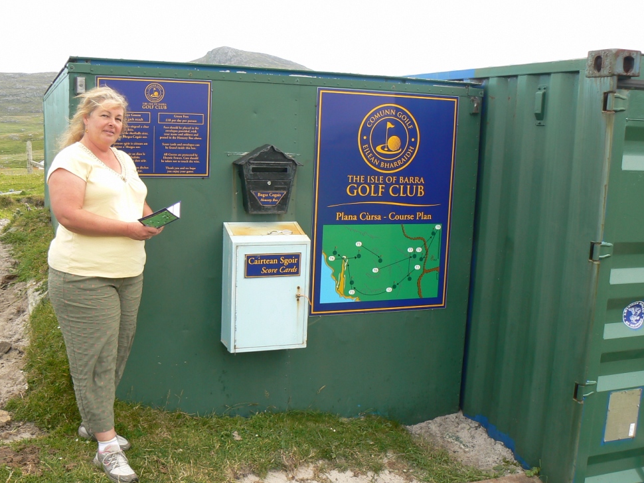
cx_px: 309
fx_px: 707
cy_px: 245
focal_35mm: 38
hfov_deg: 49.0
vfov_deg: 37.7
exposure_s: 1/160
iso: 80
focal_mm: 6
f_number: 5.6
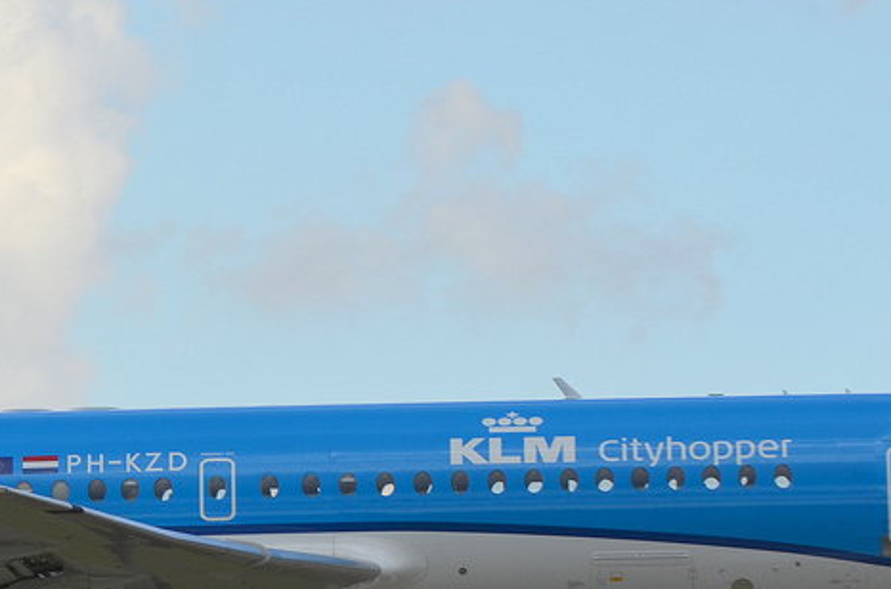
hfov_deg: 3.8
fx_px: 13353
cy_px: 92
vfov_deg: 2.5
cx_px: 78
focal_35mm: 541
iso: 200
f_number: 8
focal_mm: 140
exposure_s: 1/1000
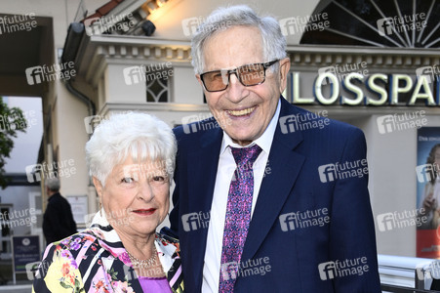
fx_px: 489
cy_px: 146
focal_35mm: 40
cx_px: 220
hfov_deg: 48.5
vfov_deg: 33.4
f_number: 5.6
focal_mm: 40
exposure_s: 1/250
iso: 1000
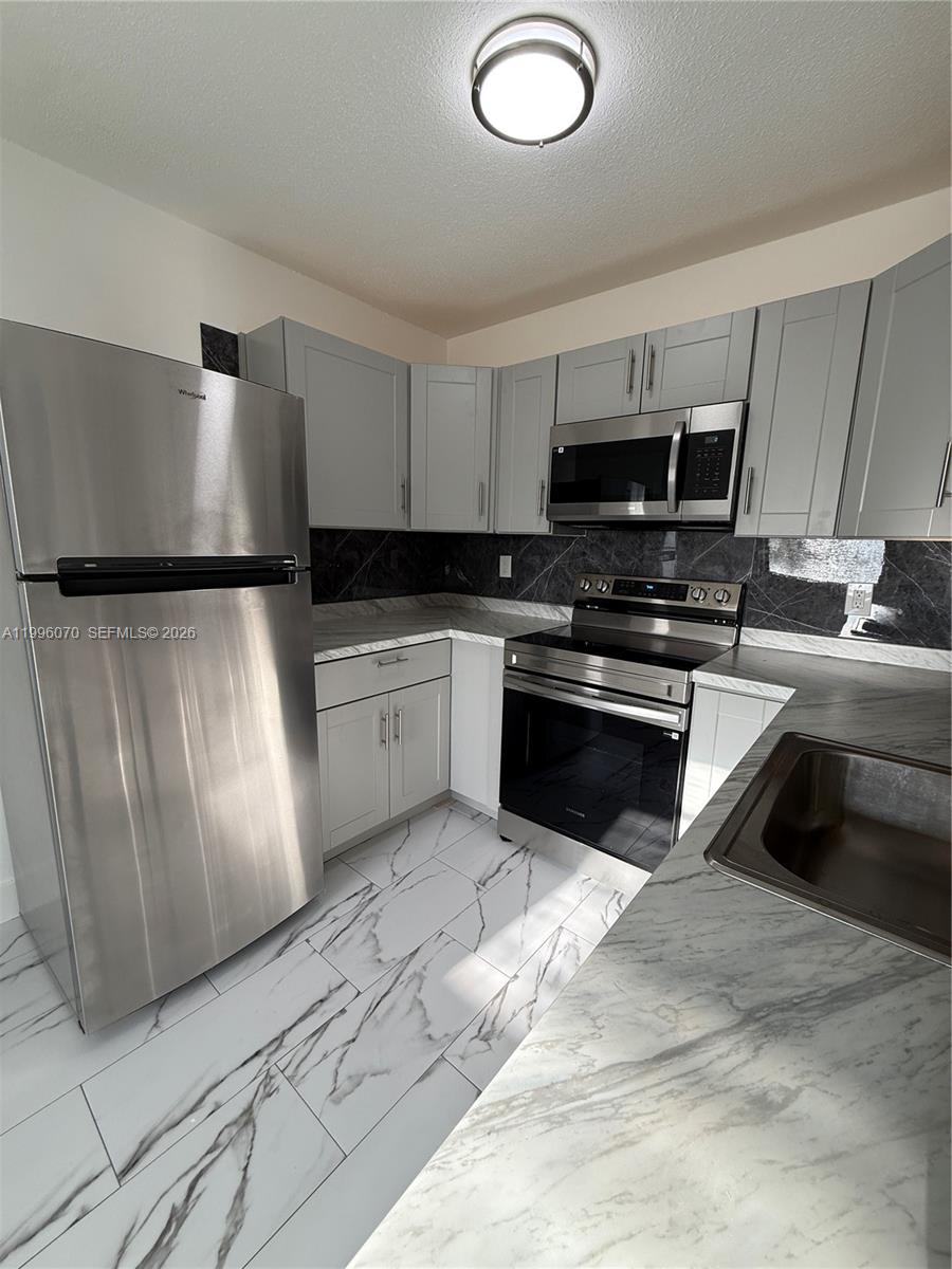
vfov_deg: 102.1
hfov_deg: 85.7
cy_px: 634
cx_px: 476
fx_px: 513
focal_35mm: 14
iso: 100
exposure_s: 1/120
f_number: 2.2
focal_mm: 2.22
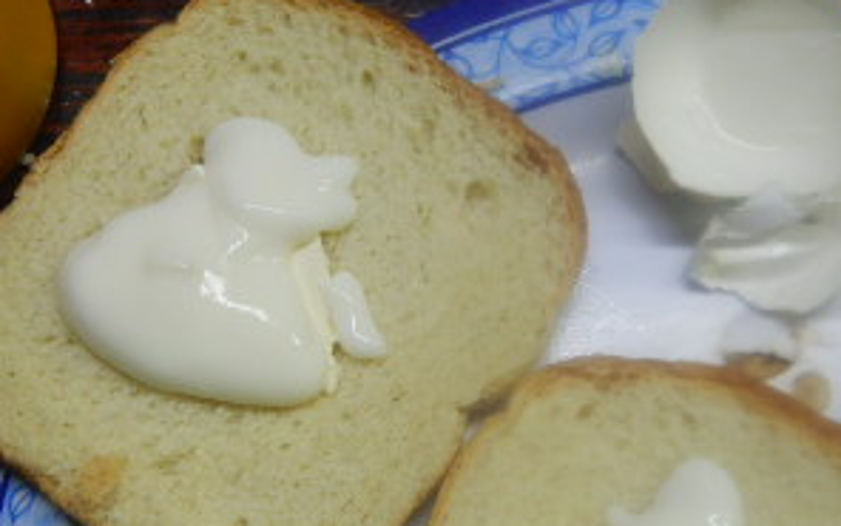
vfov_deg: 23.4
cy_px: 378
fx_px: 1261
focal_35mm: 55
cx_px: 409
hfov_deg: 36.9
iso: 250
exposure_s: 1/30
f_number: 2.8
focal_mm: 4.3
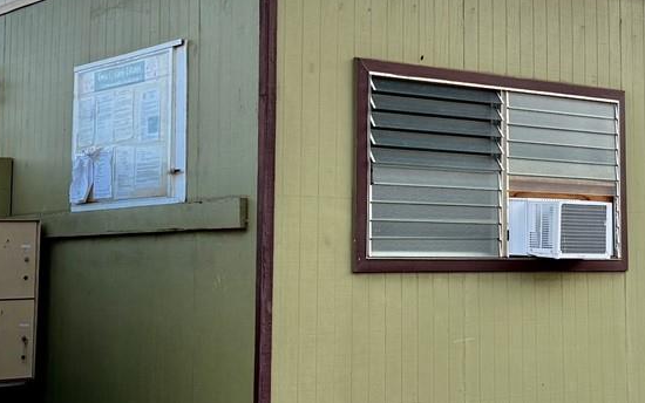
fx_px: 1301
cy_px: 110
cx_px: 456
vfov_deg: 17.5
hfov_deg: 27.6
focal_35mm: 74
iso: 100
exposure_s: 1/1522
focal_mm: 6.76
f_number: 1.78
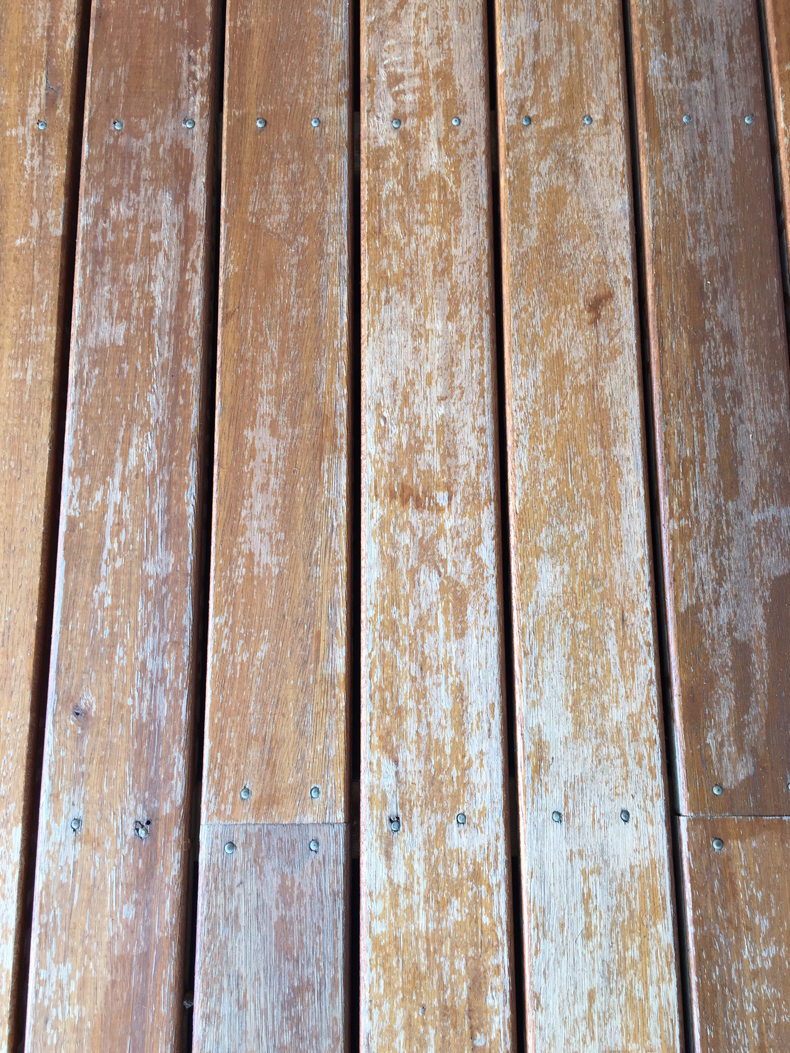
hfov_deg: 46.8
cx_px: 399
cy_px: 535
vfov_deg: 60.0
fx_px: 913
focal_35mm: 30
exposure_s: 1/50
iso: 32
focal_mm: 4.15
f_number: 2.2
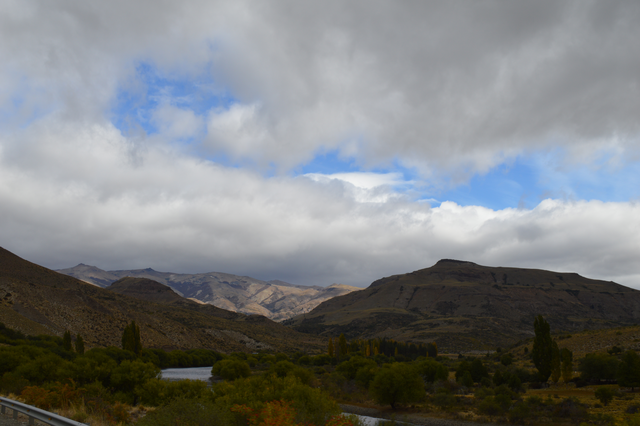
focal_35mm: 36
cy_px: 213
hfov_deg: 53.2
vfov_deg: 36.8
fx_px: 639
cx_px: 320
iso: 100
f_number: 9
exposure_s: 1/320
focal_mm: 24
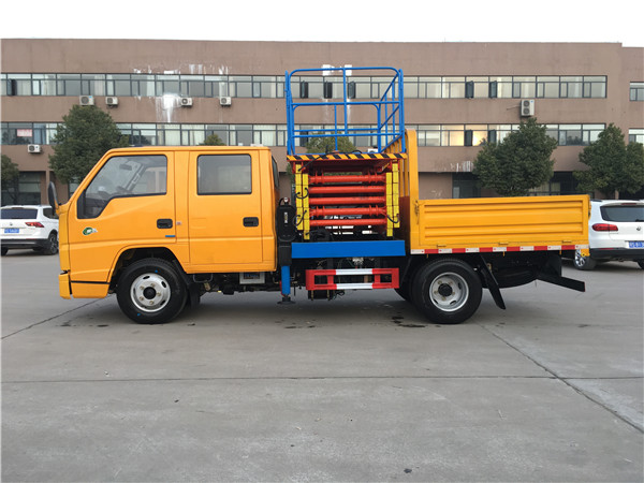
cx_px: 322
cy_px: 242
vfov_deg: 48.2
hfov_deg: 61.7
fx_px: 540
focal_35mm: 29
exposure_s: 1/100
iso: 25
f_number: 2.2
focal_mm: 4.15
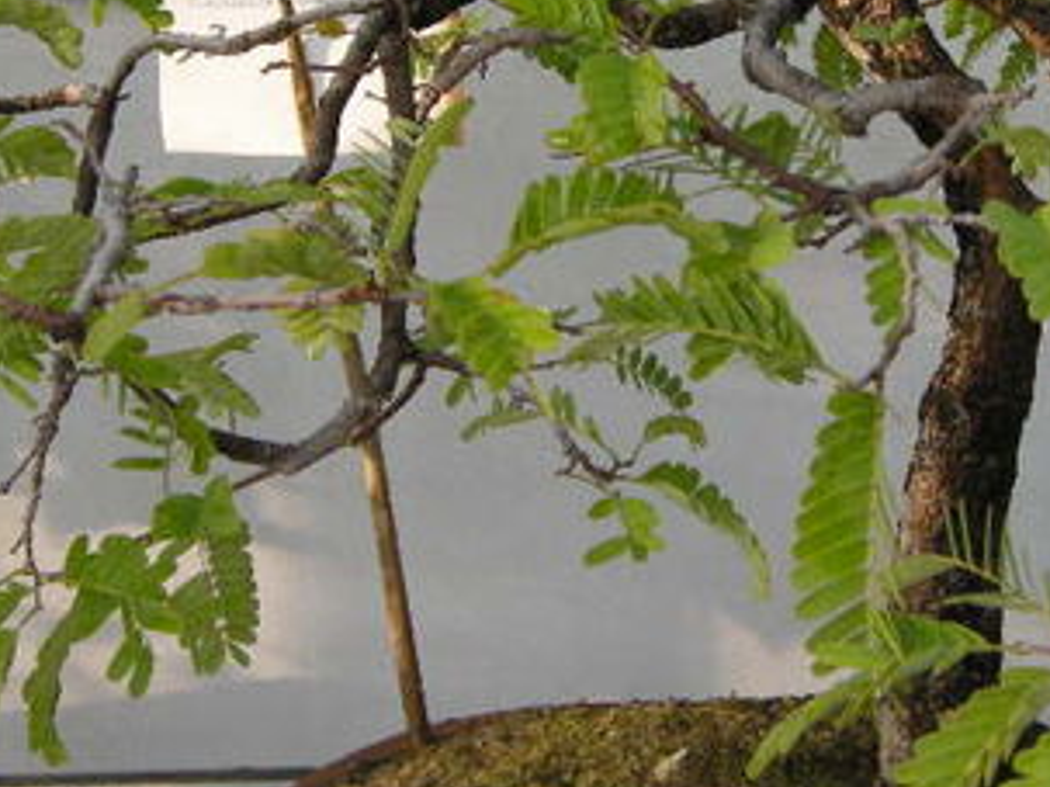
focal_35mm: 124
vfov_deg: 11.9
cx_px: 925
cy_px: 153
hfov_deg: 15.7
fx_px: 3760
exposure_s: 1/73
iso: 200
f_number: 3.4
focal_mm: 10.1
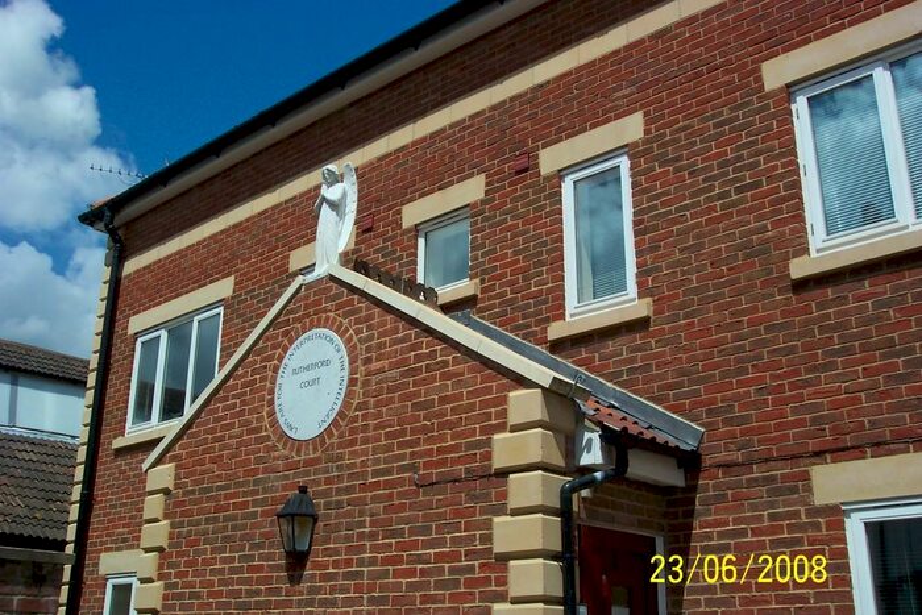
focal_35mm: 38
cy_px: 308
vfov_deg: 35.1
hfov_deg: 50.7
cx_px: 461
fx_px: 973
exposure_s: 1/1000
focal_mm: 8
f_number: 4.8
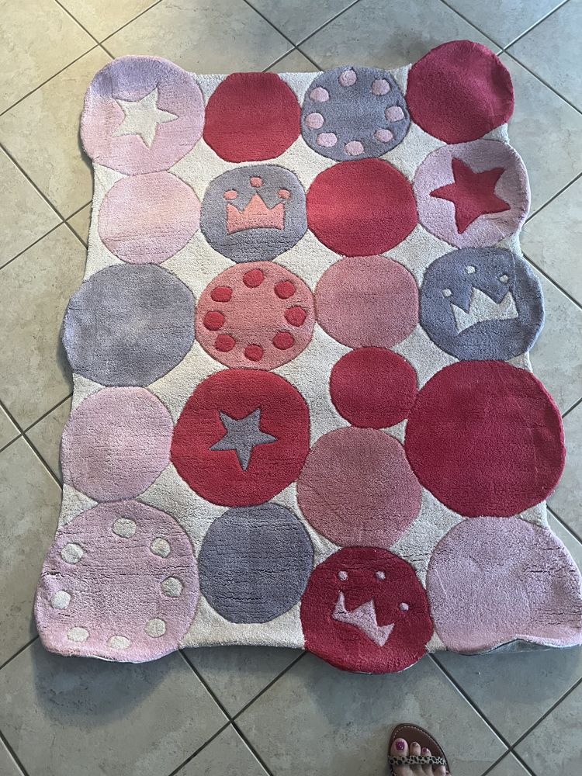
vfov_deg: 67.3
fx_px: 583
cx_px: 291
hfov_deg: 53.1
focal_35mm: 26
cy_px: 388
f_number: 1.6
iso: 320
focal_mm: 5.1
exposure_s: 1/60
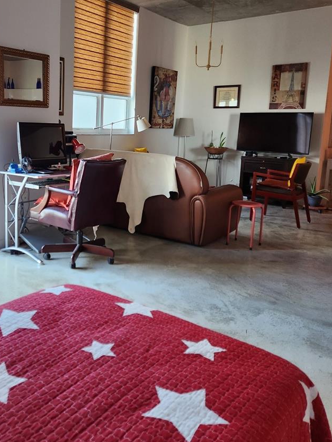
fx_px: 422
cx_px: 97
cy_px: 181
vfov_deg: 55.0
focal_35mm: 33
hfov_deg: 42.1
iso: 250
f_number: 1.8
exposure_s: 1/120
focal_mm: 5.4
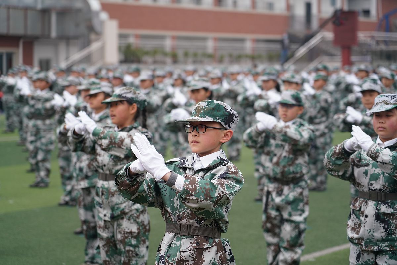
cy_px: 132
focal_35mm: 105
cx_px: 198
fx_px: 1158
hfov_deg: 19.5
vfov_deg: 13.0
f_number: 4
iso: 640
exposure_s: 1/250
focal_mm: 105
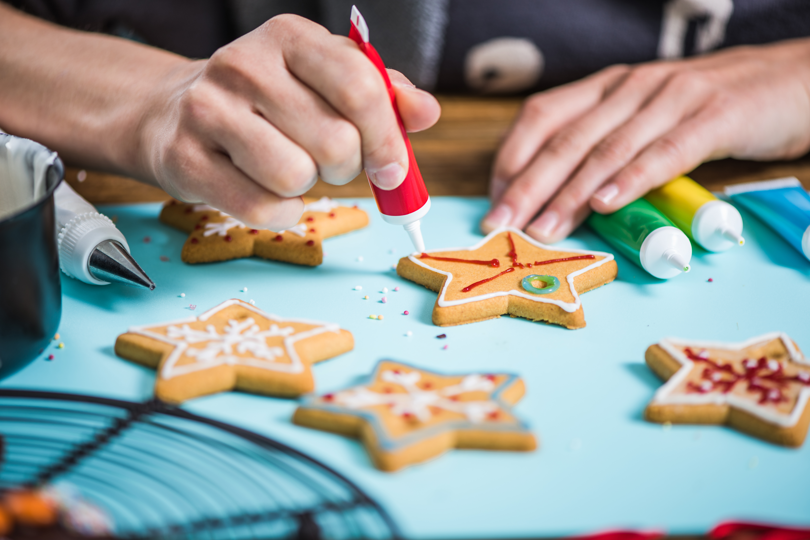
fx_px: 2363
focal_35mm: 105
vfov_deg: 13.1
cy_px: 270
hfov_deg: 19.5
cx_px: 405
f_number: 11
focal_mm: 105
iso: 50
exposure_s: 1/160
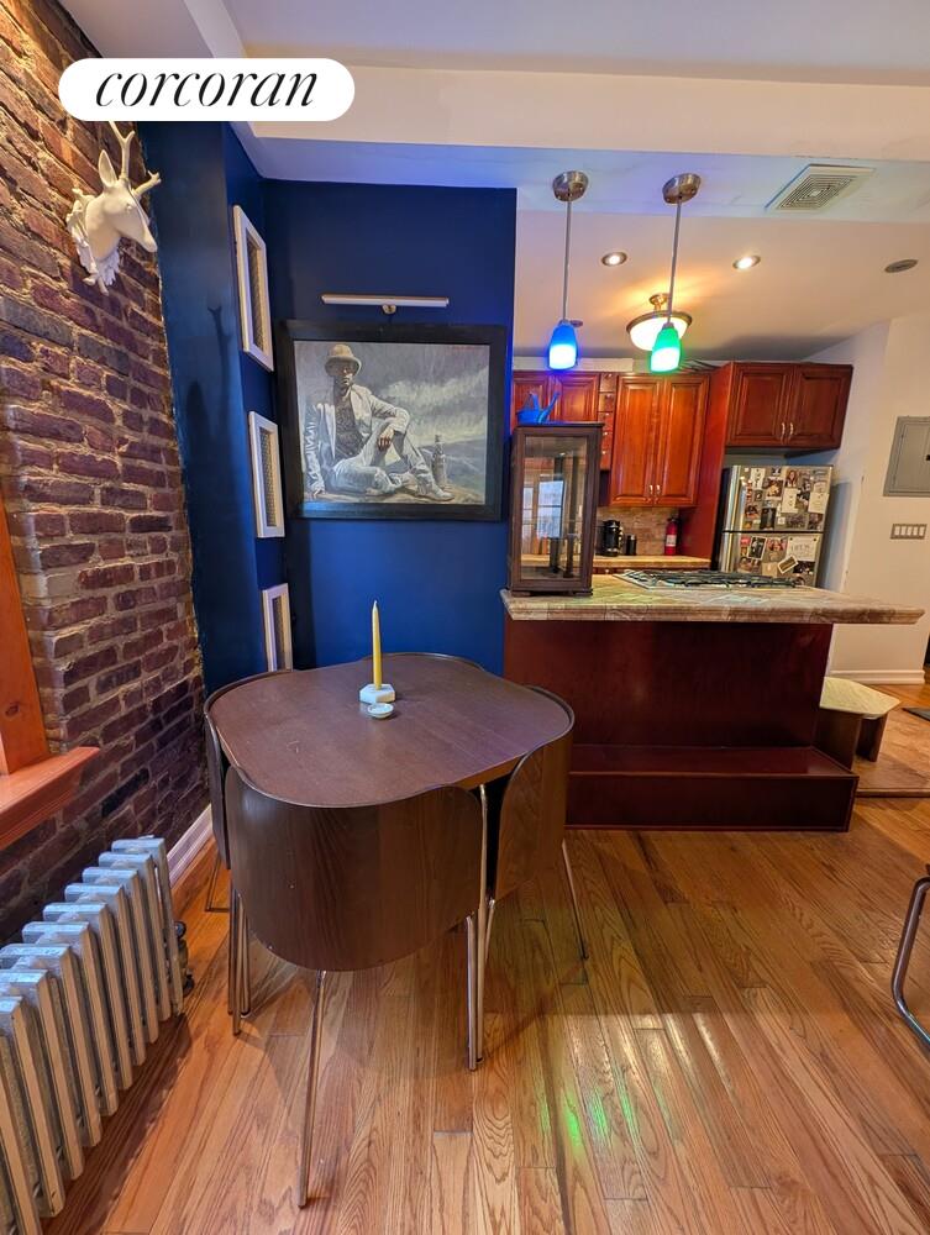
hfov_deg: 94.6
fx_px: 429
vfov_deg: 110.5
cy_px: 618
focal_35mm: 12
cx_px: 465
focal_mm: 2.23
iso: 168
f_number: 1.95
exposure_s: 1/24.3
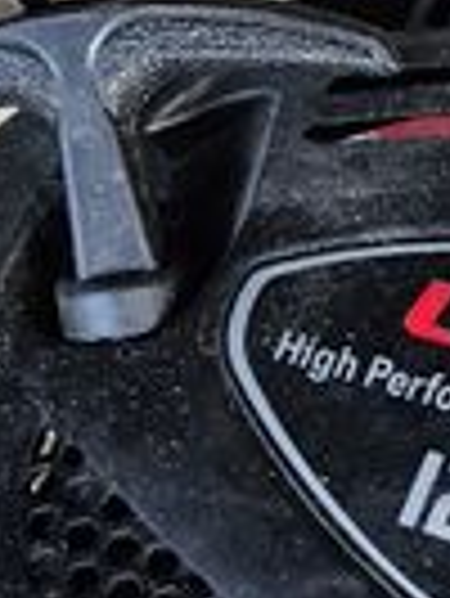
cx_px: 796
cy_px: 238
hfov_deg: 8.3
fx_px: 2994
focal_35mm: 173
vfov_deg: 11.4
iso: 1000
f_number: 1.8
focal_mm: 5.4
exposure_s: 1/100
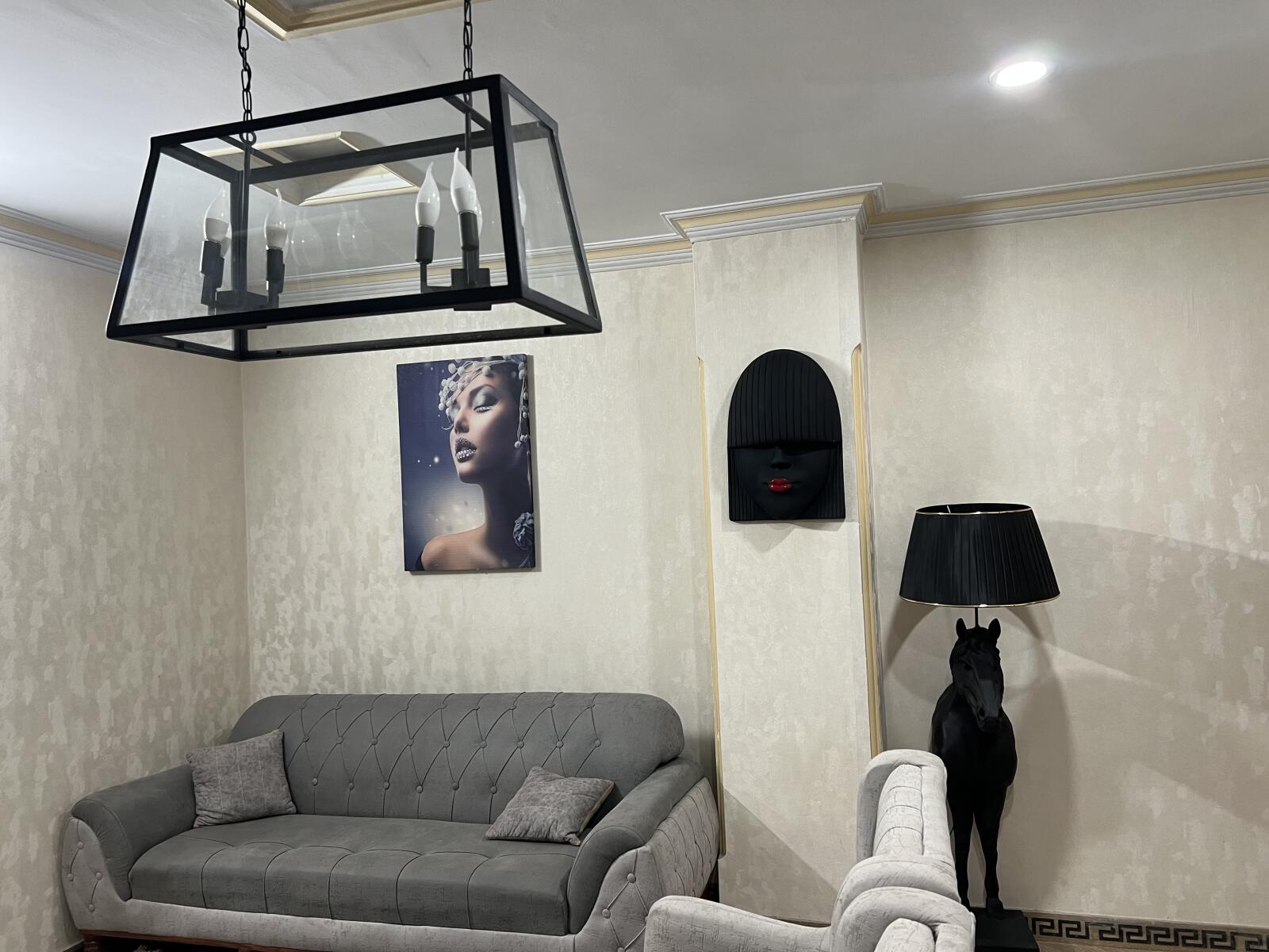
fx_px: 953
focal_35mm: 26
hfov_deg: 67.3
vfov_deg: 53.1
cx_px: 634
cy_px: 476
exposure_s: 1/50
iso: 80
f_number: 1.5
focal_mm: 5.7
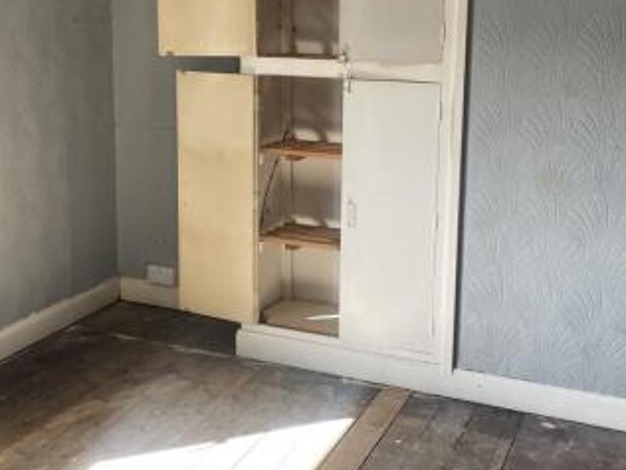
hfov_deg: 39.7
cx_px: 318
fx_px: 868
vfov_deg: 30.0
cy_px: 154
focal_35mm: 48
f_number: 1.6
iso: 80
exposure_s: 1/121
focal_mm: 4.2
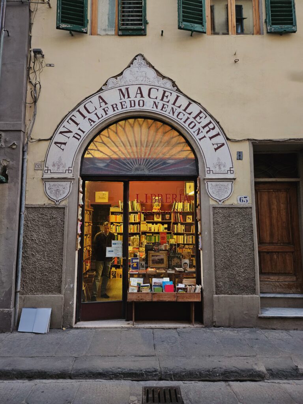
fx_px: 268
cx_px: 152
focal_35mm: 23
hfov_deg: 58.9
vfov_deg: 73.9
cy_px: 202
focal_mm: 5.4
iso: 1000
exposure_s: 1/100
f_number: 1.8
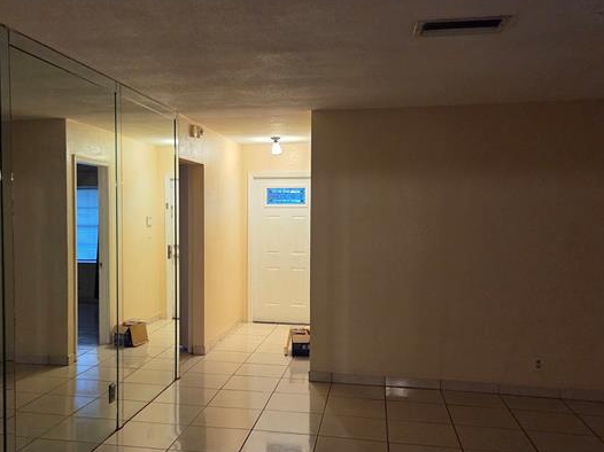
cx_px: 243
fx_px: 610
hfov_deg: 52.3
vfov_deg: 40.7
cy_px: 239
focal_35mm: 35
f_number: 1.8
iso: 1000
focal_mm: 5.4
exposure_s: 1/120
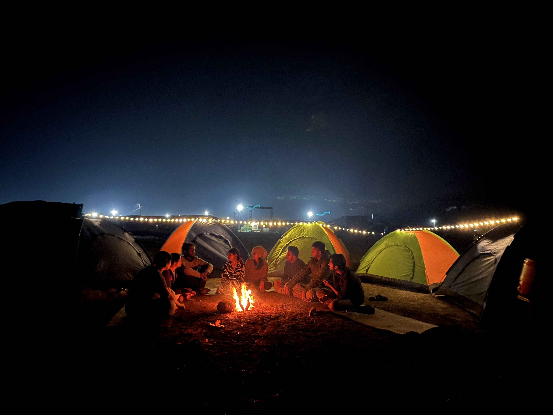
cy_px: 208
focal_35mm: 26
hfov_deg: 67.3
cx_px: 276
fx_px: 415
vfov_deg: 53.1
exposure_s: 1/2
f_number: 1.6
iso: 1000
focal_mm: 5.1
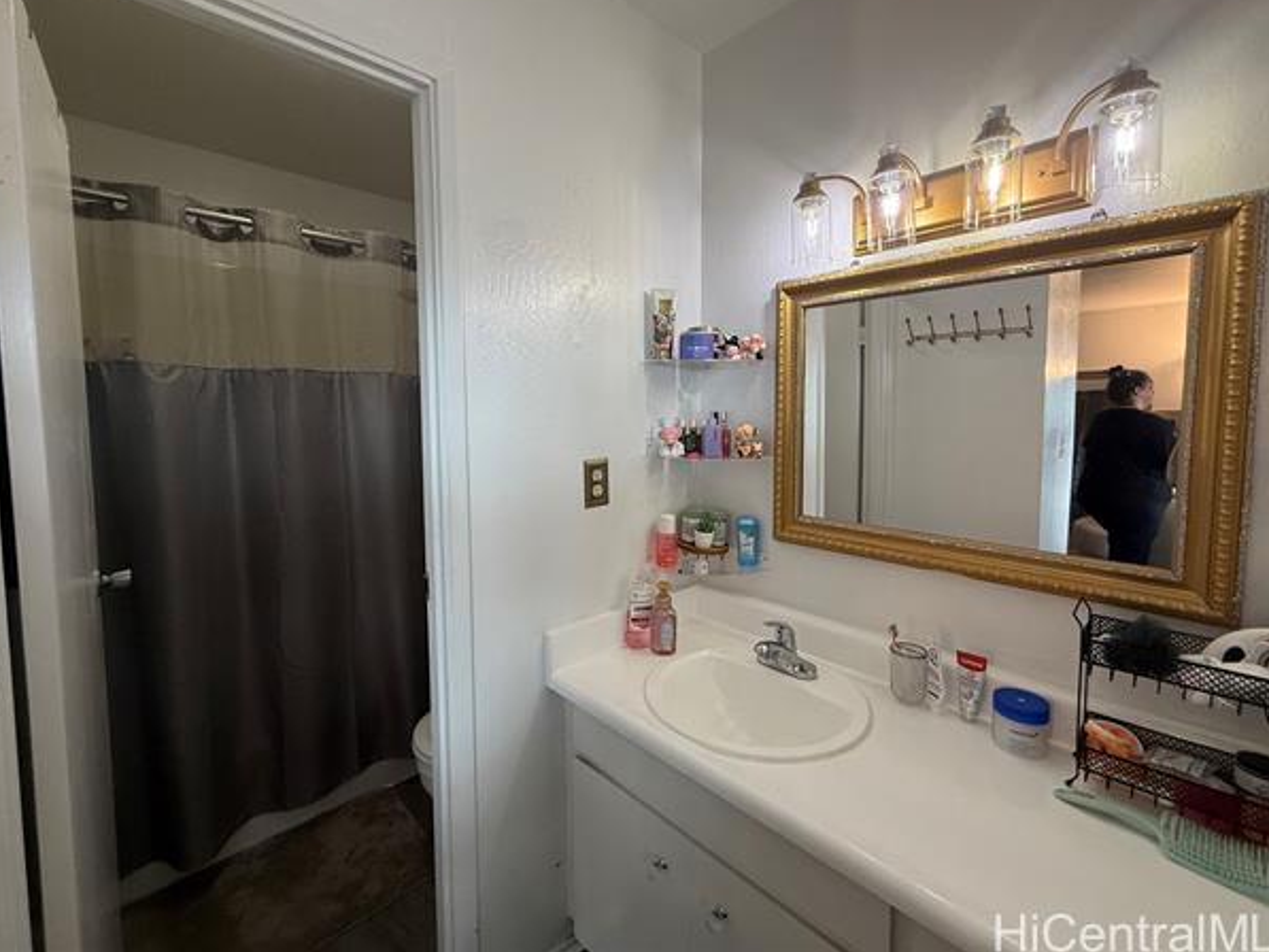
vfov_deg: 81.7
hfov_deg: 98.2
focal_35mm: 15
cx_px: 627
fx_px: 550
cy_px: 444
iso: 250
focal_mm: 2.22
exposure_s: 1/120
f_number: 2.2
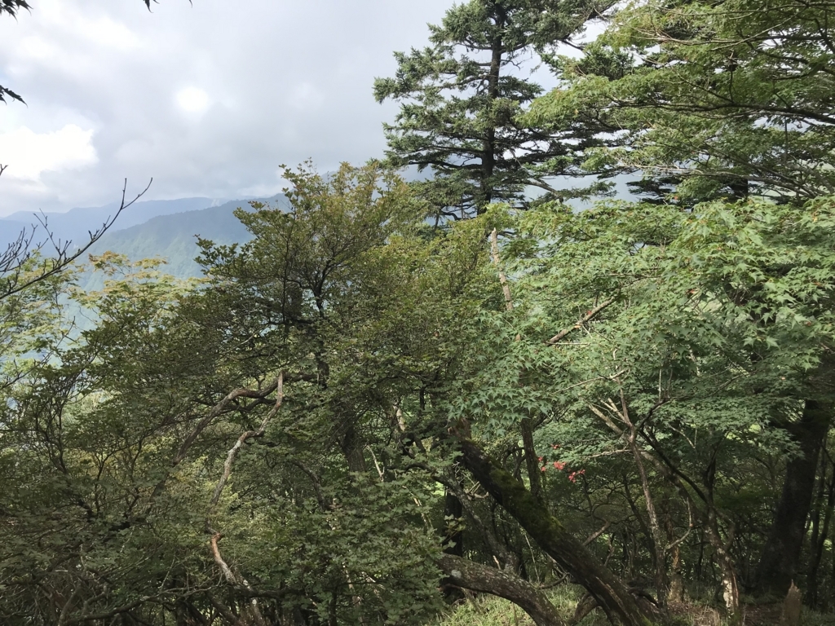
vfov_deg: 49.7
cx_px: 418
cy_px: 313
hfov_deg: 63.4
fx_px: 675
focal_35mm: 28
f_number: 1.8
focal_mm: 3.99
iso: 20
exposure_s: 1/1153
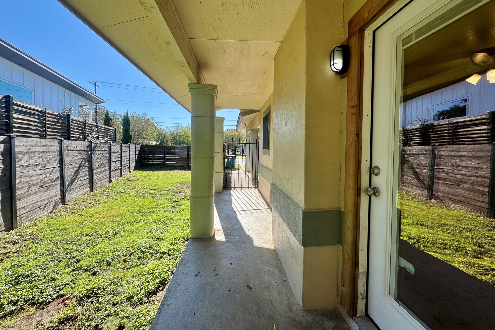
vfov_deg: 77.2
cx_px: 251
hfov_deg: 100.4
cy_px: 151
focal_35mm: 15
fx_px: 206
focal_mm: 2.22
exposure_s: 1/582
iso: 40
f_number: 2.2
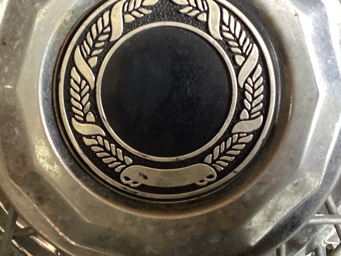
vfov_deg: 26.4
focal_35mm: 55
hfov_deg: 34.7
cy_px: 87
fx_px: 542
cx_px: 127
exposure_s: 1/50
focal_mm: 3.3
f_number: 2.4
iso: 160
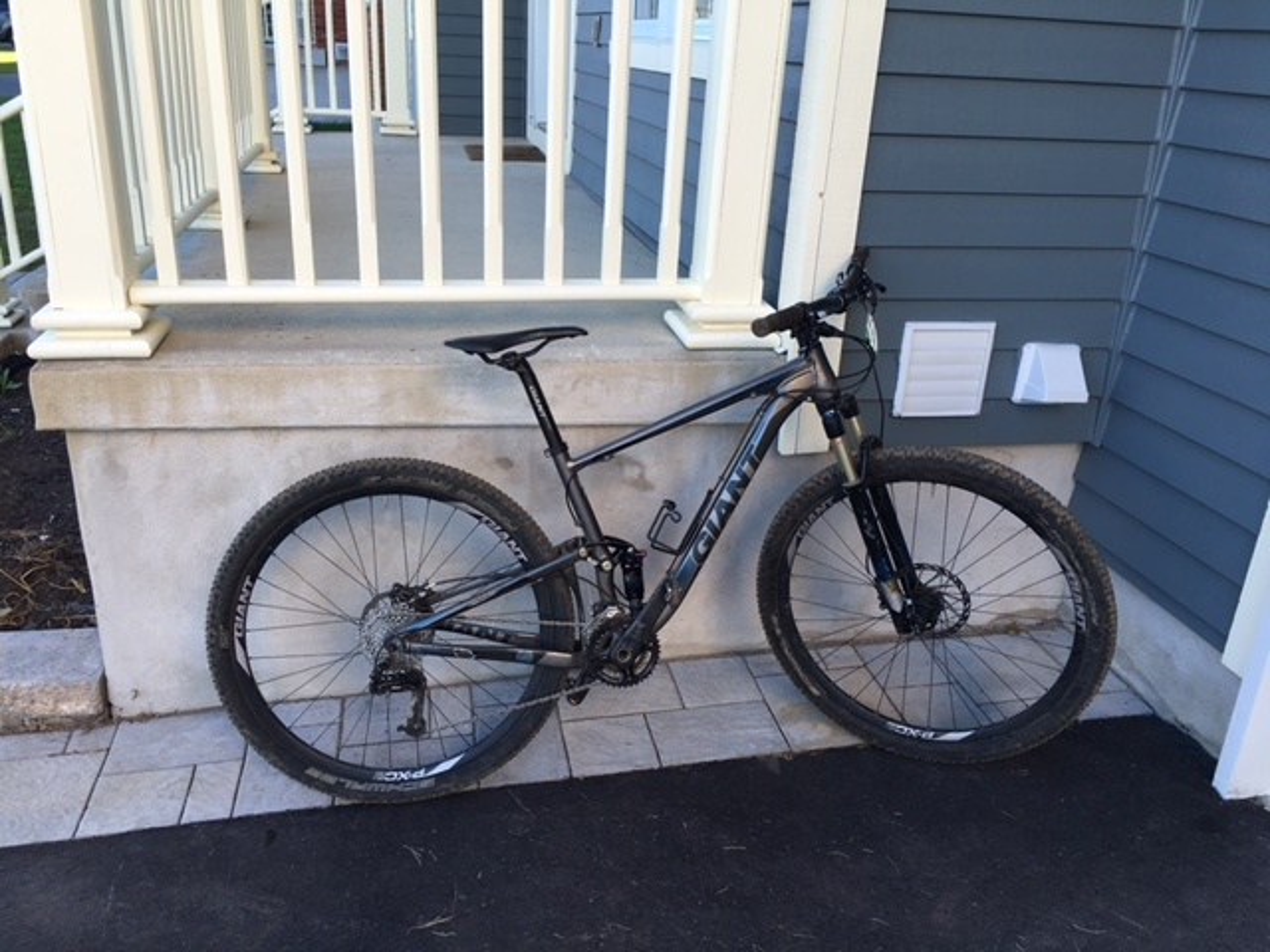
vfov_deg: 48.2
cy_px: 476
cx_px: 635
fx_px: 1064
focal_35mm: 29
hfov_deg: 61.7
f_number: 2.2
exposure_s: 1/123
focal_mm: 4.15
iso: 25
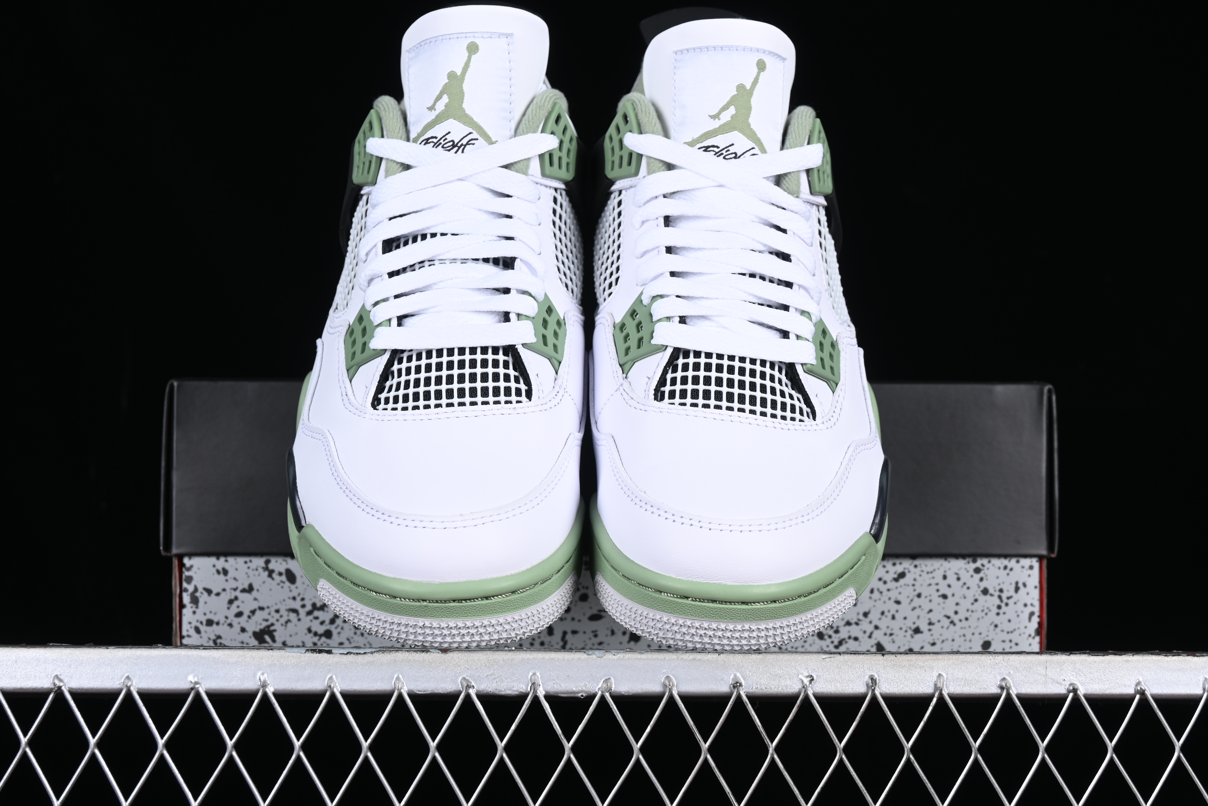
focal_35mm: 72
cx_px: 604
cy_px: 403
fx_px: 2416
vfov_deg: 18.9
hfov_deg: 28.1
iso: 160
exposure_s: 1/100
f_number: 8
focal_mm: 48
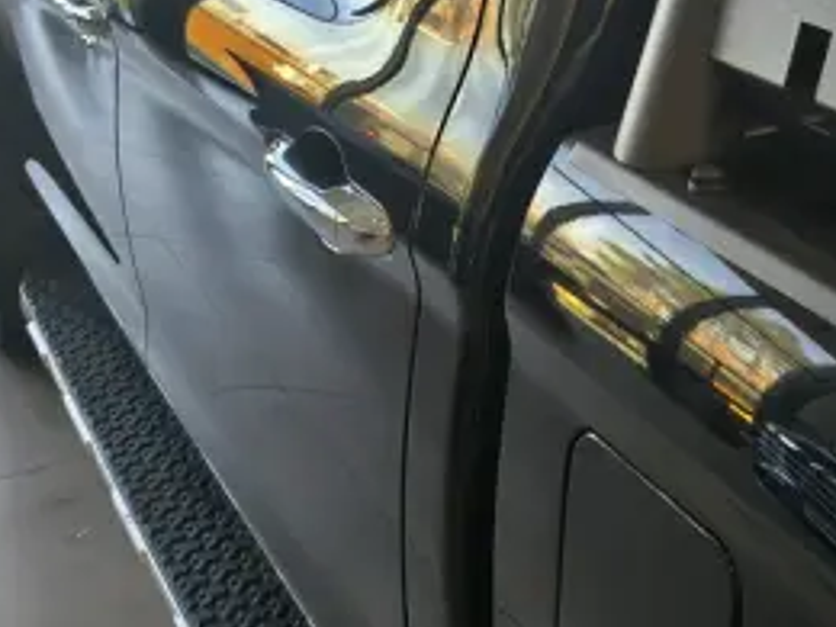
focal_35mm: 59
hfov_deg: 31.0
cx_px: 778
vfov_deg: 24.1
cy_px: 61
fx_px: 1425
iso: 438
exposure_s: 1/83.3
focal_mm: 5.56
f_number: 1.8
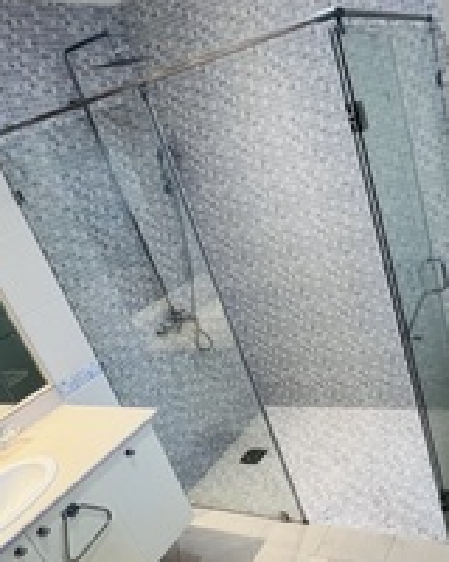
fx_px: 482
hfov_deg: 47.6
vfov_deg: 60.0
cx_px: 349
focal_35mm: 29
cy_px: 333
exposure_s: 1/100
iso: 160
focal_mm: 1.57
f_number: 1.8
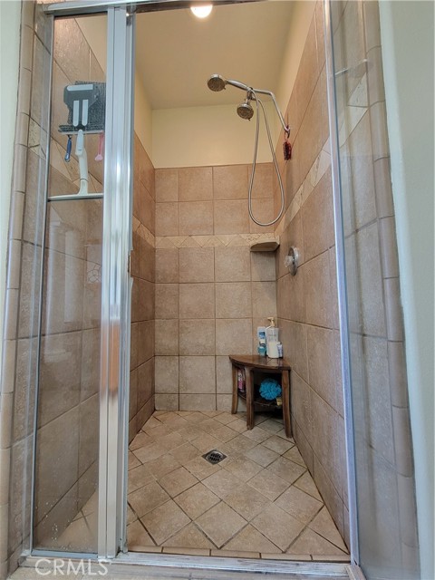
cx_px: 218
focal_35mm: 13
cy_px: 290
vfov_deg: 106.2
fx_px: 218
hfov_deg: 89.9
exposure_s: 1/40
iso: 320
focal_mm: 2.2
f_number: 2.2
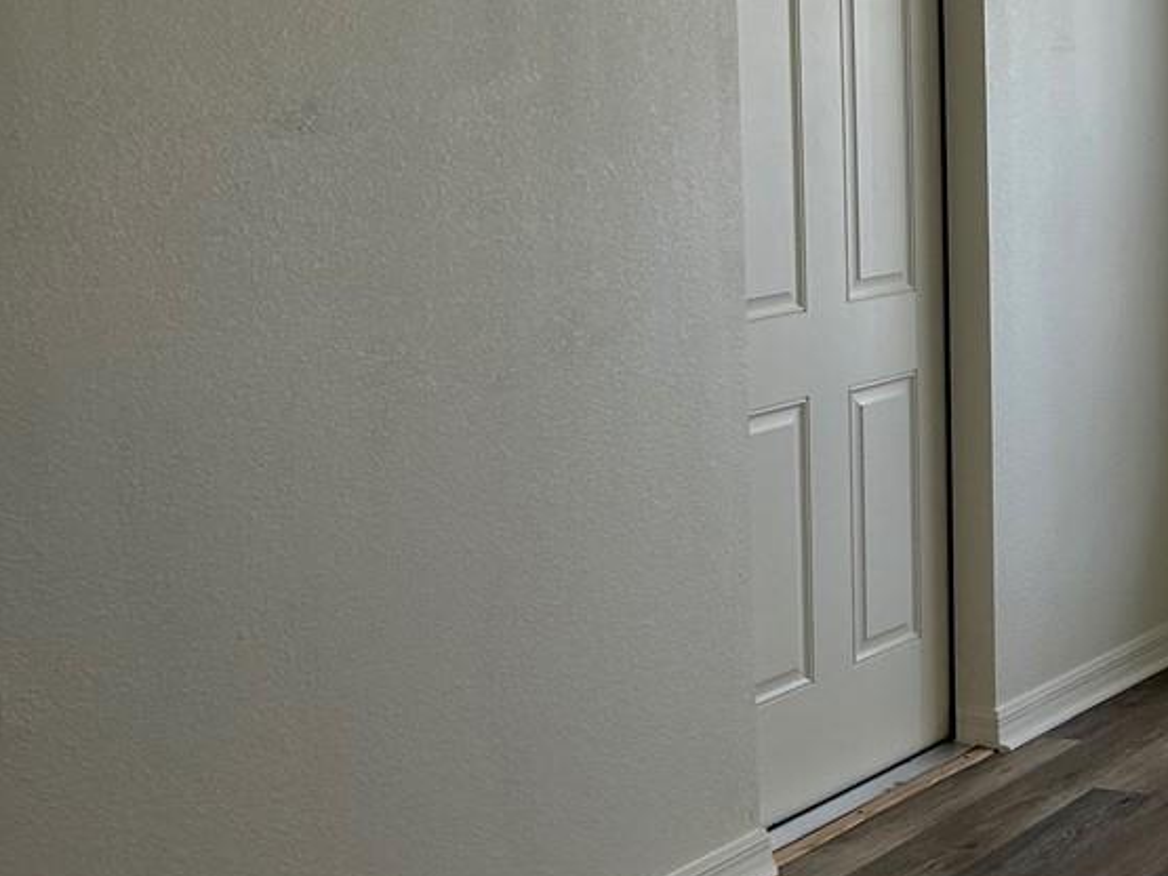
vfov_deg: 19.5
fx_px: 2530
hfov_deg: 22.7
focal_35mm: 75
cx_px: 1580
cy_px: 217
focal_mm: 5.7
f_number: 1.5
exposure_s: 1/121
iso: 80
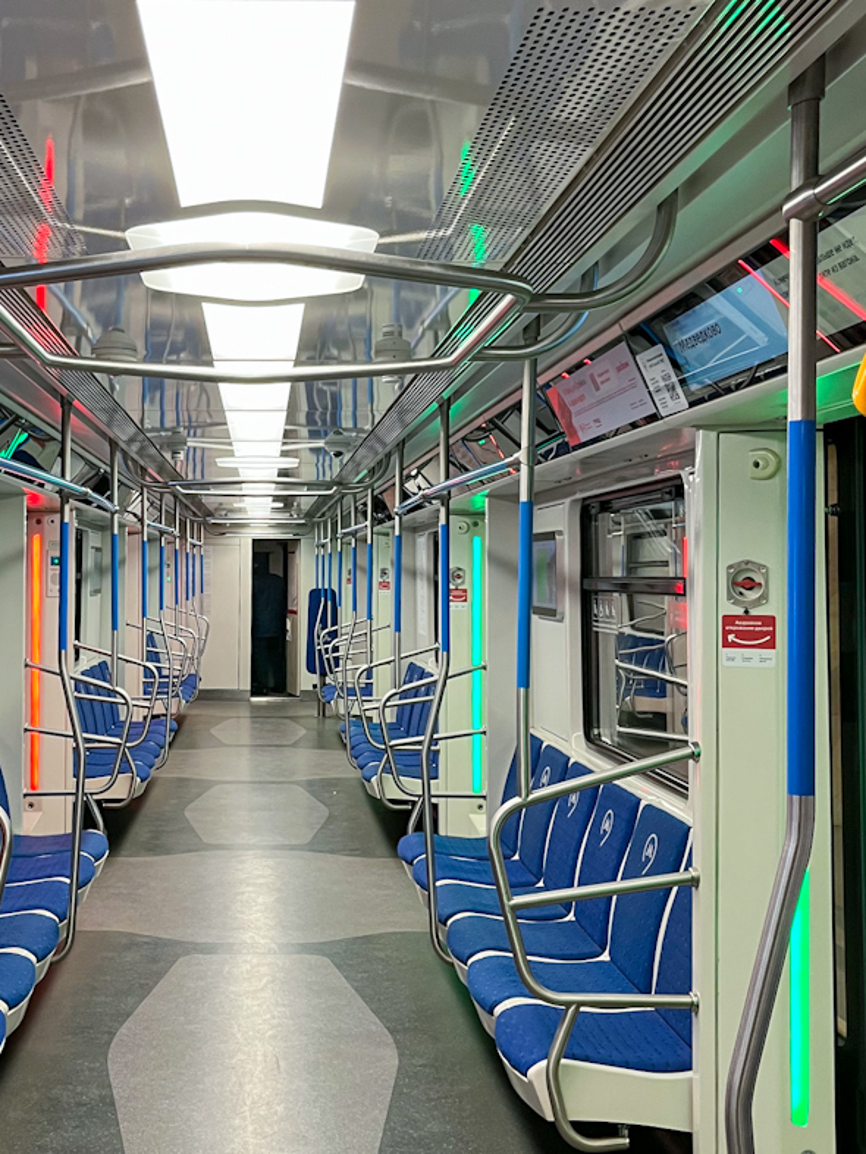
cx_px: 247
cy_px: 559
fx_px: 1367
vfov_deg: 45.8
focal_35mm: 41
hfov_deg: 34.6
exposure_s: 1/90
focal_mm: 5.1
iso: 125
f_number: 1.6
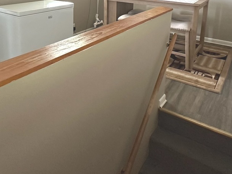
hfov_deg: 55.3
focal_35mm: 33
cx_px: 110
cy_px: 13
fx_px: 221
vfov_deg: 39.4
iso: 400
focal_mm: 2.22
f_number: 2.2
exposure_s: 1/60
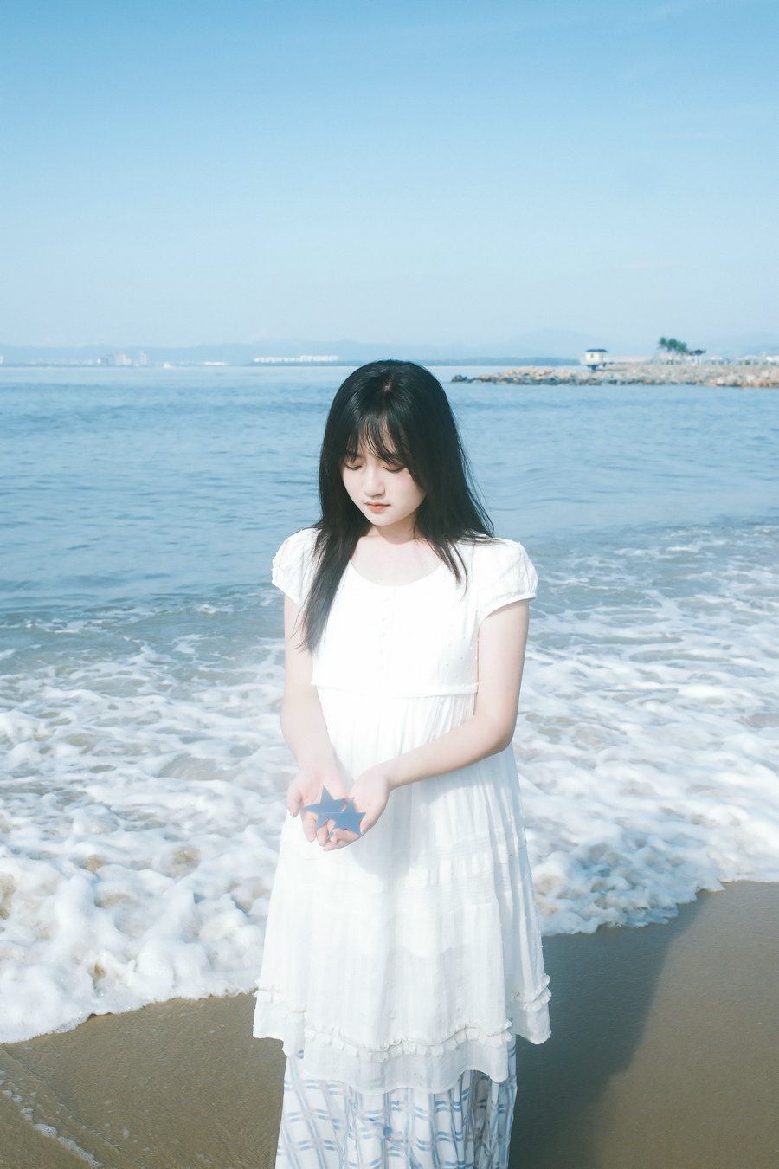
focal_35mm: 35
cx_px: 390
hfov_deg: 37.9
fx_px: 1136
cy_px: 584
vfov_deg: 54.4
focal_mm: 23
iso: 160
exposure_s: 1/320
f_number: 5.6
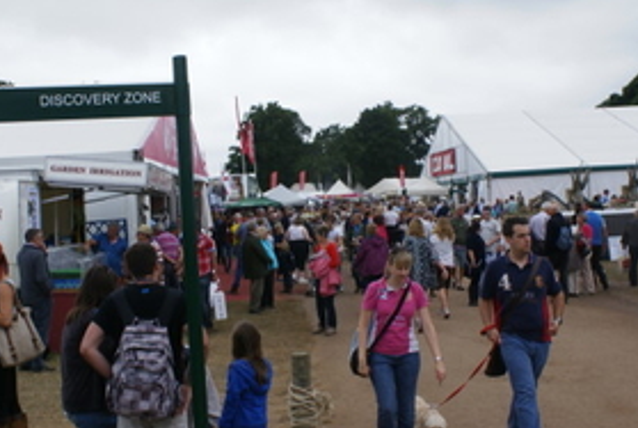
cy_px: 208
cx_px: 322
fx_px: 994
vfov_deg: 24.3
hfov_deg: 35.6
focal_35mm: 56
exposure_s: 1/125
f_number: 11
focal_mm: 26
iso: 100
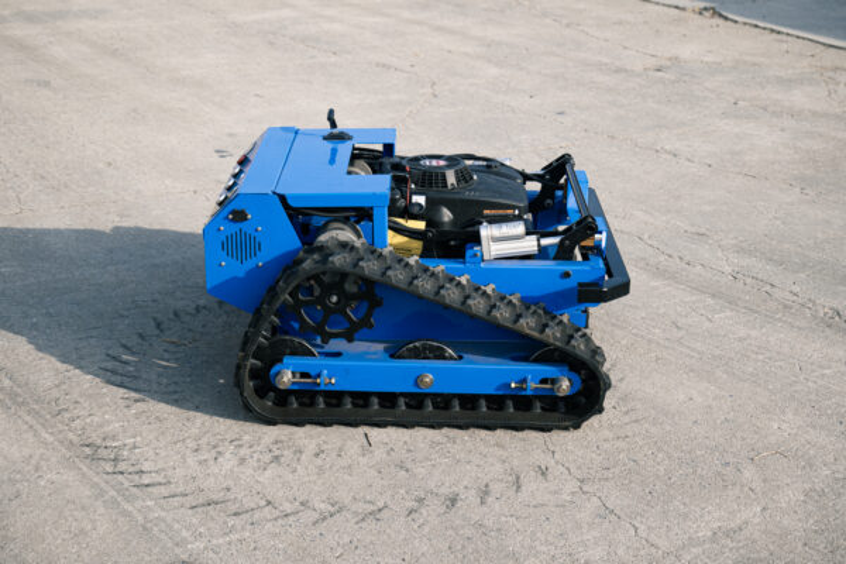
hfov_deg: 33.4
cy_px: 282
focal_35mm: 60
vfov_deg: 22.6
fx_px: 1410
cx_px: 423
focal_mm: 60
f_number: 5.6
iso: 200
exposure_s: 1/640
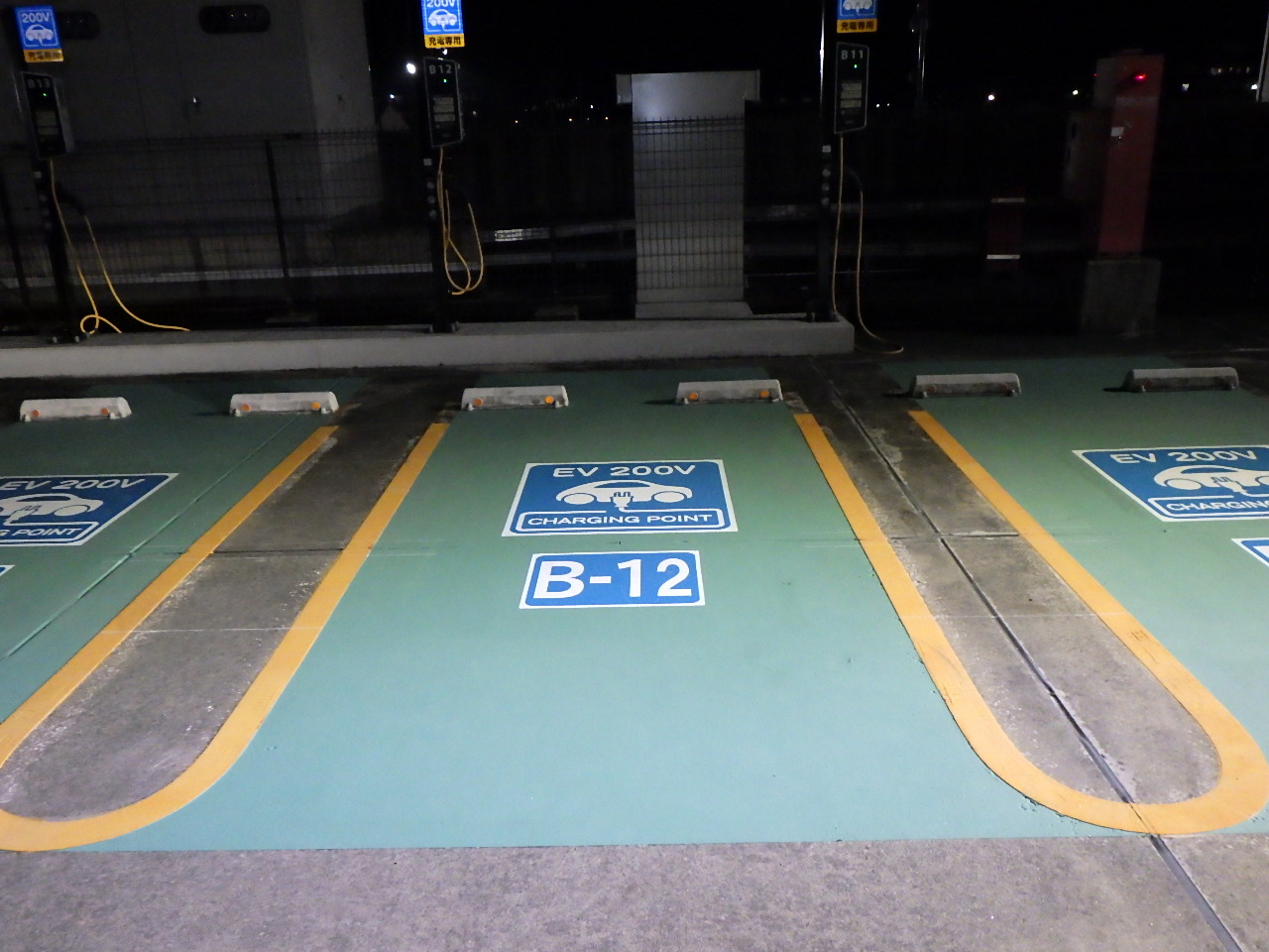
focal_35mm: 28
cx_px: 634
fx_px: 1026
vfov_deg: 49.7
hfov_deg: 63.4
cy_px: 476
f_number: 3.5
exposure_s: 1/60
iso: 1250
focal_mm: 5
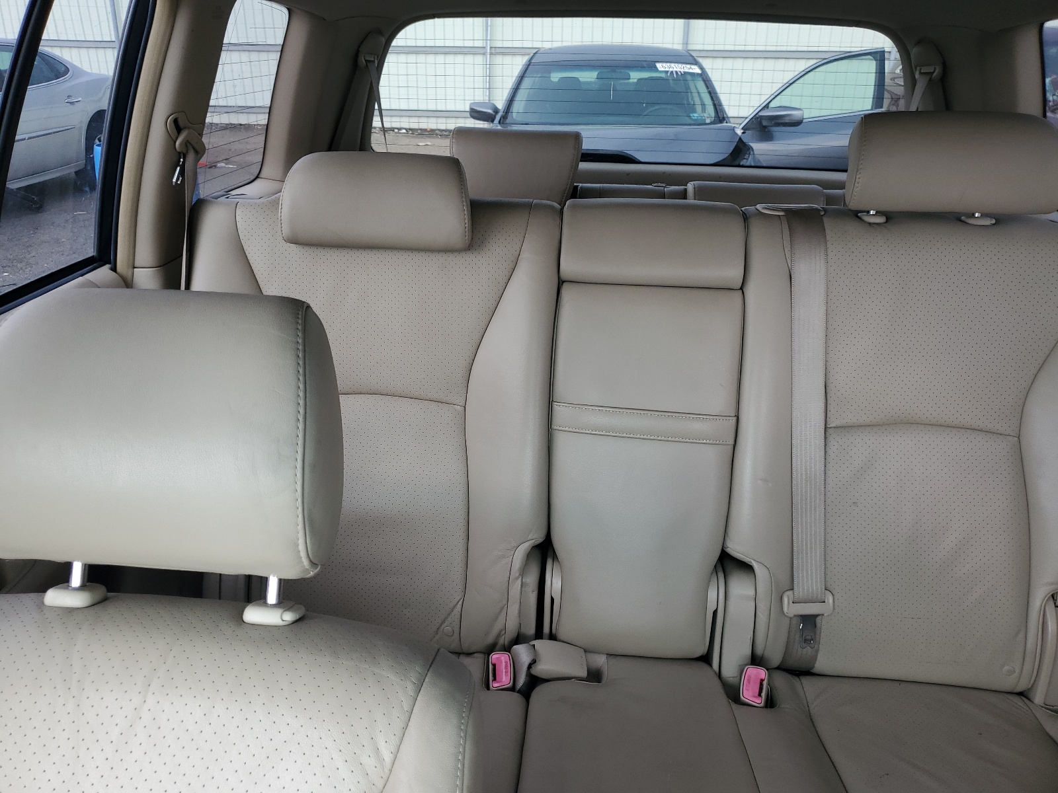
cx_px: 529
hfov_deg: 67.3
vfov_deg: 53.1
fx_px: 795
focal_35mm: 26
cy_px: 396
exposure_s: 1/128
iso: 50
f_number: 1.5
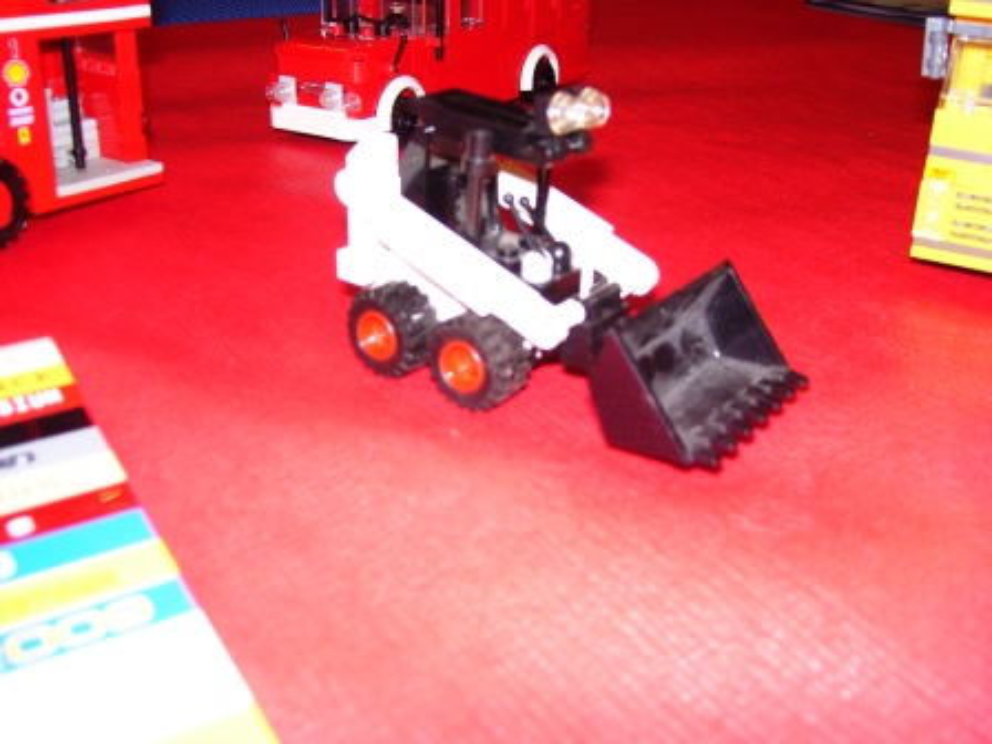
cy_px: 372
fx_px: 1032
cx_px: 496
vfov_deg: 39.7
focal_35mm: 36
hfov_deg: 51.4
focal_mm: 6
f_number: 2.7
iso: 80
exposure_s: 1/60
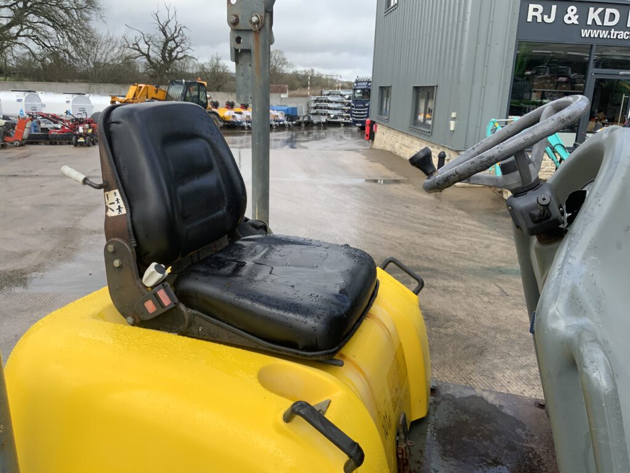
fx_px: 528
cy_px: 236
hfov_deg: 61.7
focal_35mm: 29
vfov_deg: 48.2
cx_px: 315
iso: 16
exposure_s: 1/759
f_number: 1.8
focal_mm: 3
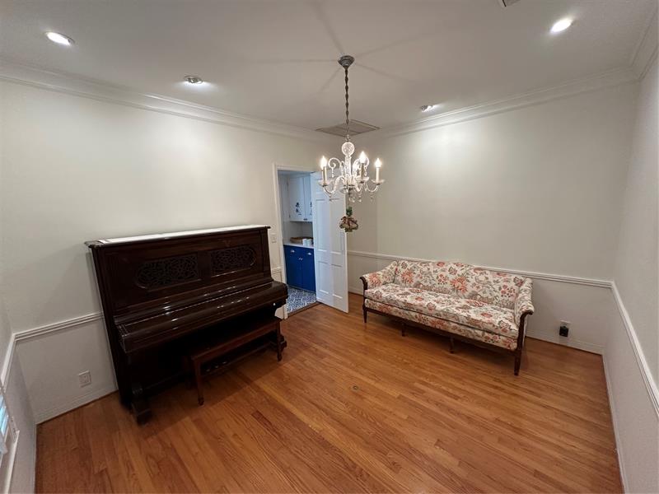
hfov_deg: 102.1
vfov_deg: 85.7
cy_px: 247
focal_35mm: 14
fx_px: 267
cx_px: 330
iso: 200
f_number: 2.2
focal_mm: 2.22
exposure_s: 1/120
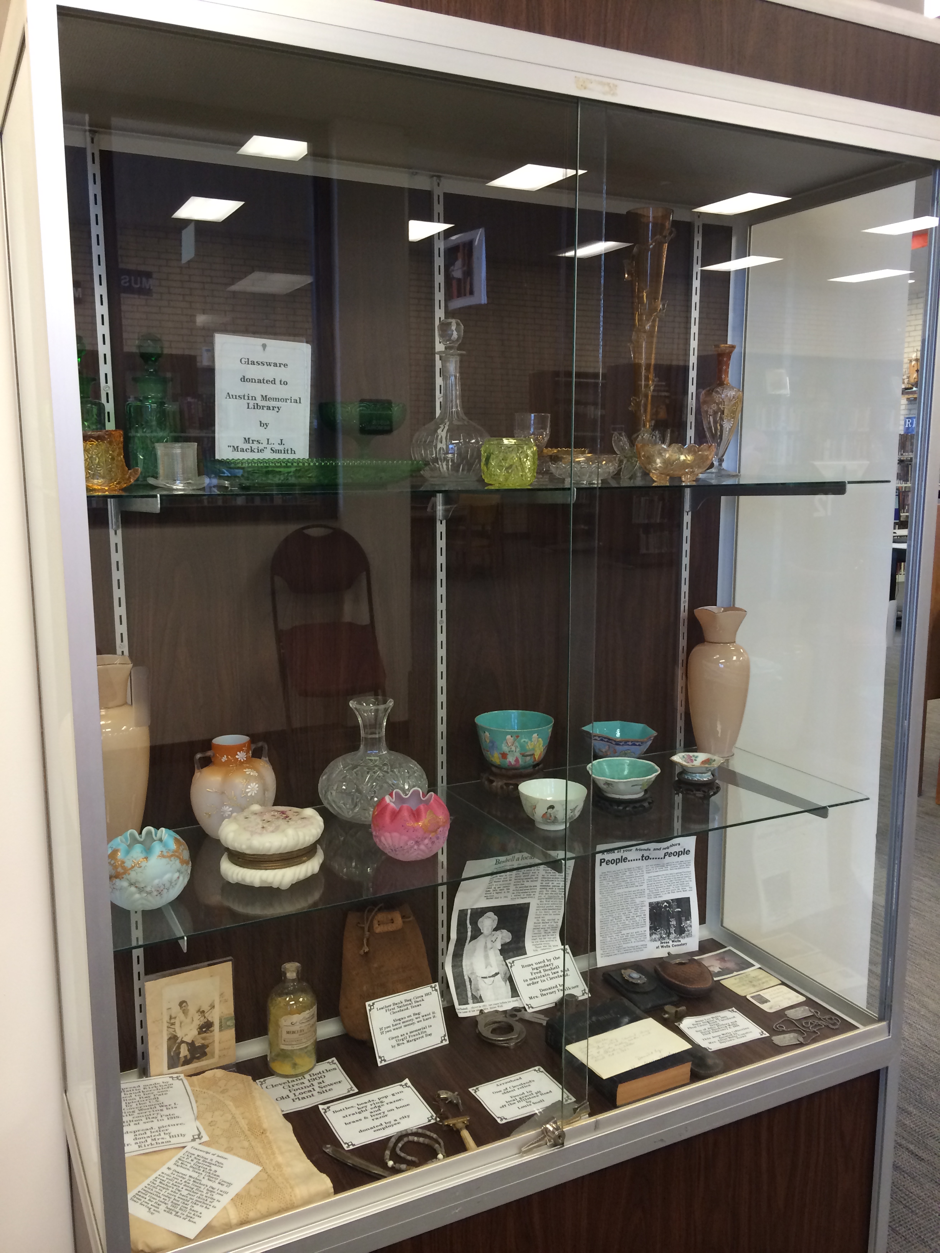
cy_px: 626
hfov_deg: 46.8
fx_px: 1086
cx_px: 470
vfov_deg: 60.0
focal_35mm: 30
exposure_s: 1/30
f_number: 2.2
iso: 125
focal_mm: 4.12
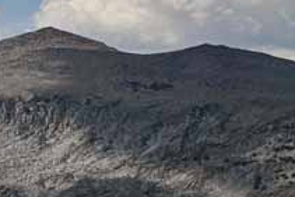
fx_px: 1091
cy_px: 138
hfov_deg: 13.5
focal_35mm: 133
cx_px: -263
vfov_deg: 10.3
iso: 100
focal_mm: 35
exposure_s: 1/1600
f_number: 5.6
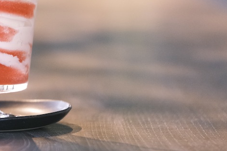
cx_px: -25
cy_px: -26
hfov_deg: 3.9
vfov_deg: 2.6
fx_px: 3343
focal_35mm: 530
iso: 1600
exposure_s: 1/200
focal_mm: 140
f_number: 2.8
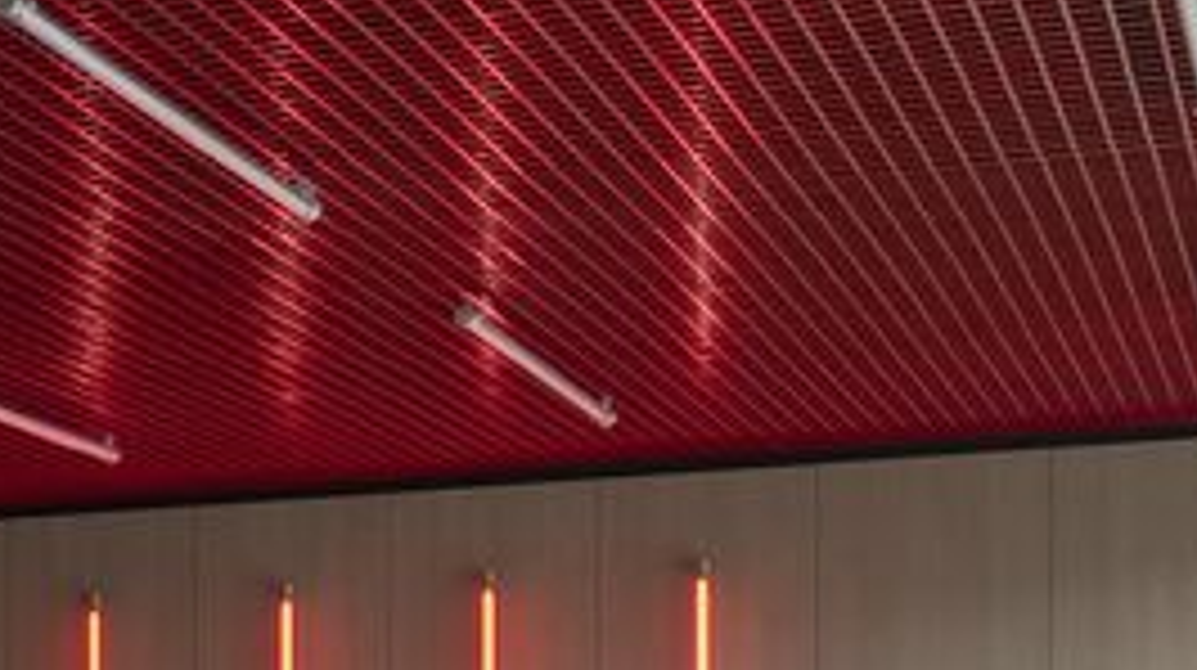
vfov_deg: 11.0
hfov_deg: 18.4
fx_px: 3361
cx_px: -464
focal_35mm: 106
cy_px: 1007
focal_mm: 35
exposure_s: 1/60
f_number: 11
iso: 640
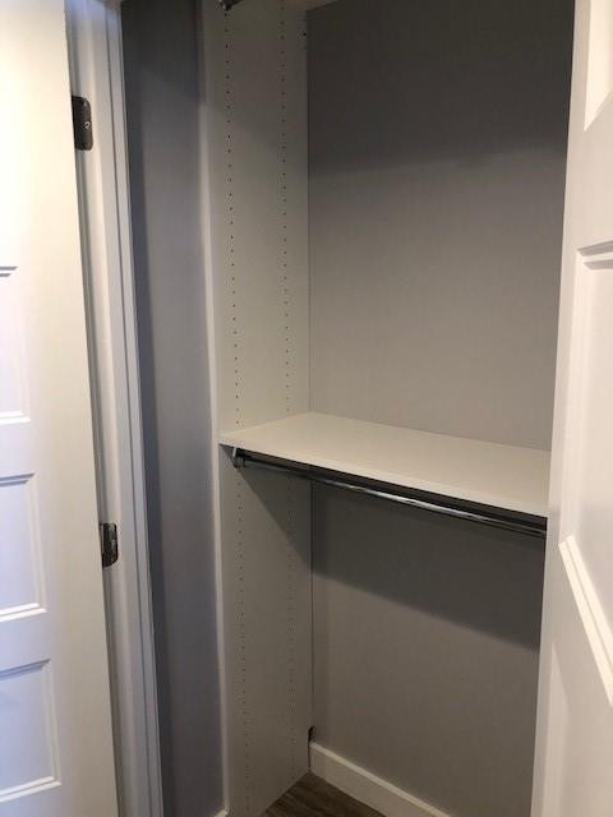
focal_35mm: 28
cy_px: 408
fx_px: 661
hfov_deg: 49.7
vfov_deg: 63.4
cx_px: 306
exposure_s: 1/24
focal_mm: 3.99
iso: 40
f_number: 1.8
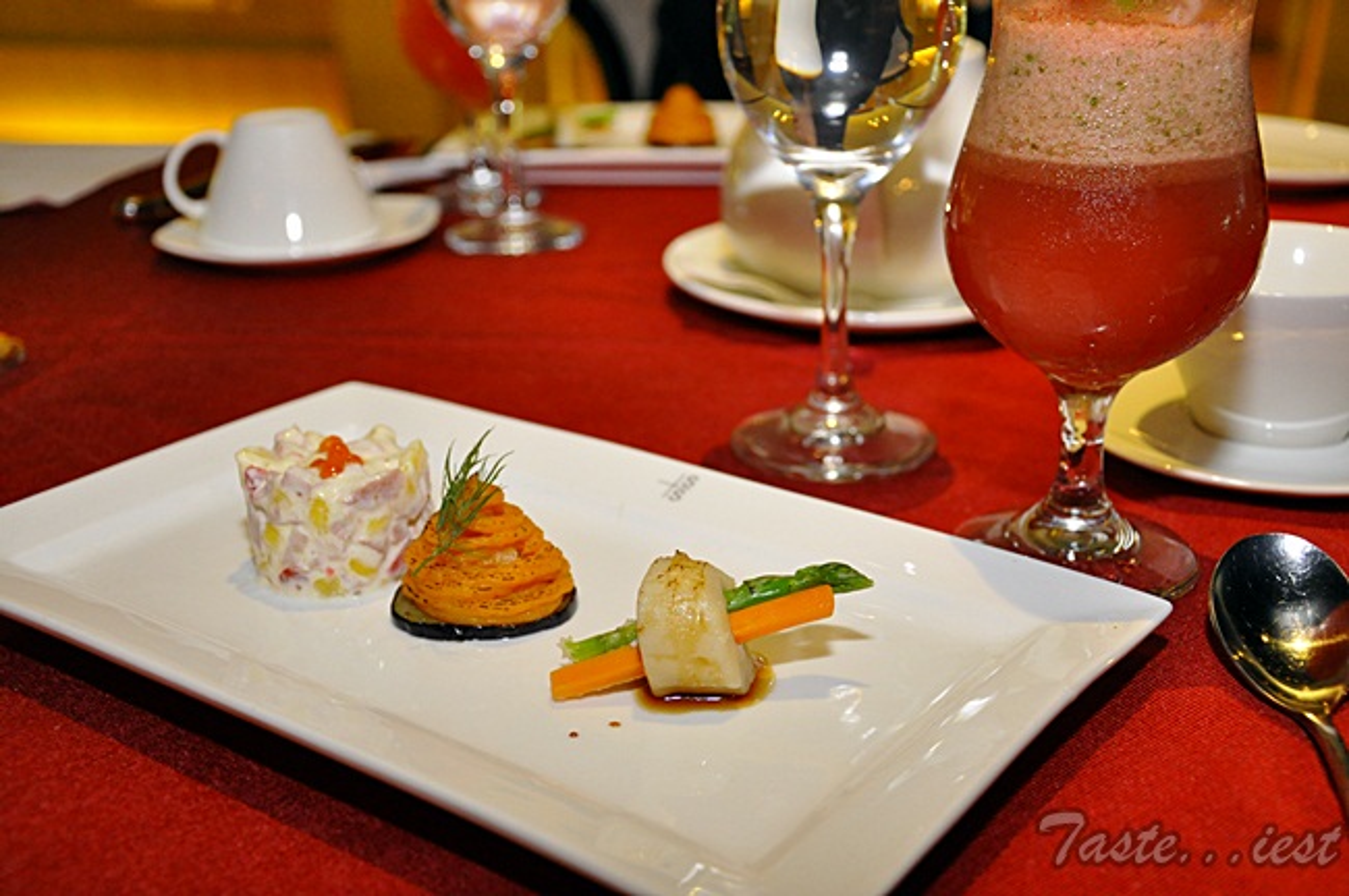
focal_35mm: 45
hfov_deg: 43.6
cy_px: 448
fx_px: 1685
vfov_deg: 29.8
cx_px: 674
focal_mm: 30
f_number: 4.2
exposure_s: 1/50
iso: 1250
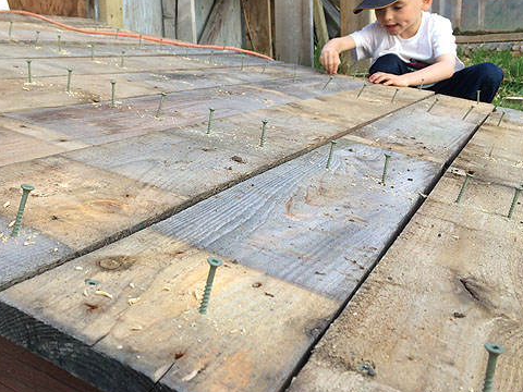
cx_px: 188
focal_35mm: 40
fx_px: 604
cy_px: 161
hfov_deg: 46.3
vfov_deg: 35.9
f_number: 2.2
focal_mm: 4.12
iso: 50
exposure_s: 1/120
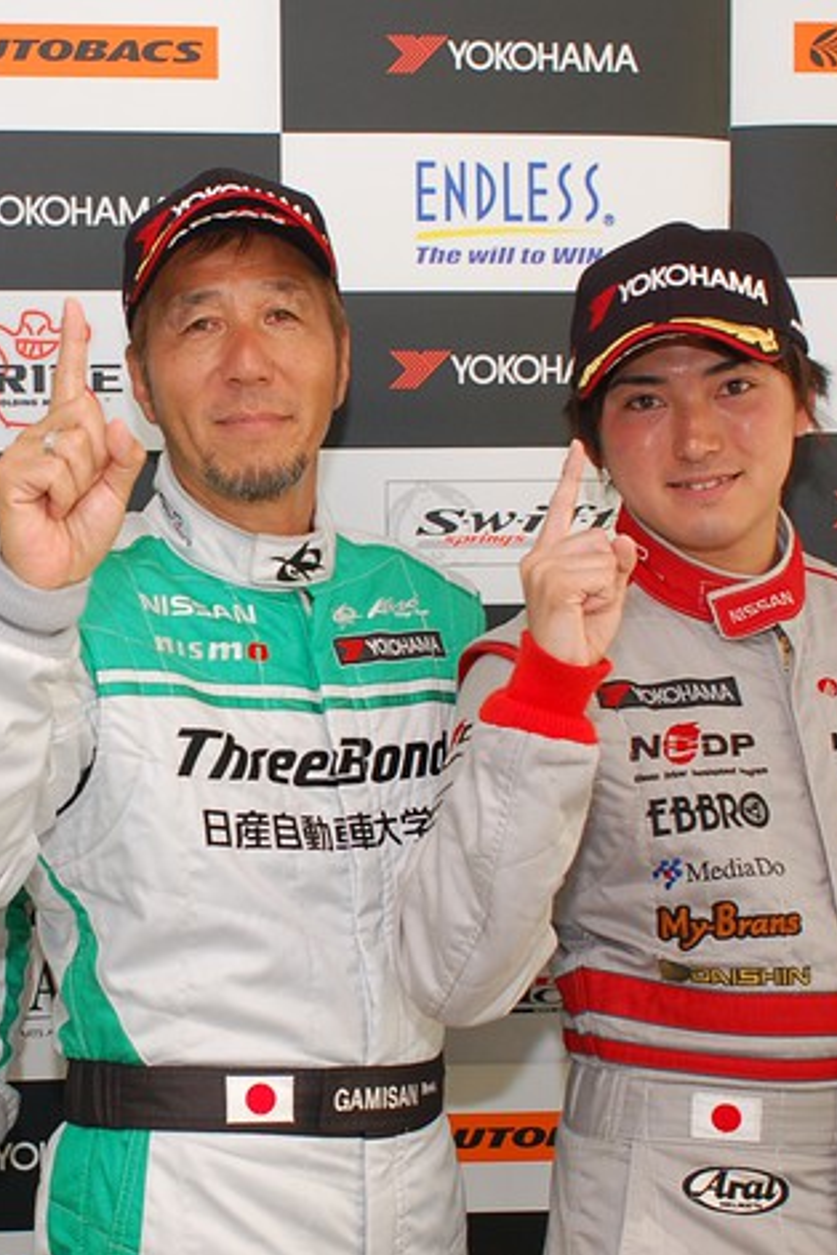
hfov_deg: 24.3
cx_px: 176
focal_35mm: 55
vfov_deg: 36.2
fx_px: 1918
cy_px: 637
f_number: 4
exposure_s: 1/60
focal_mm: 24
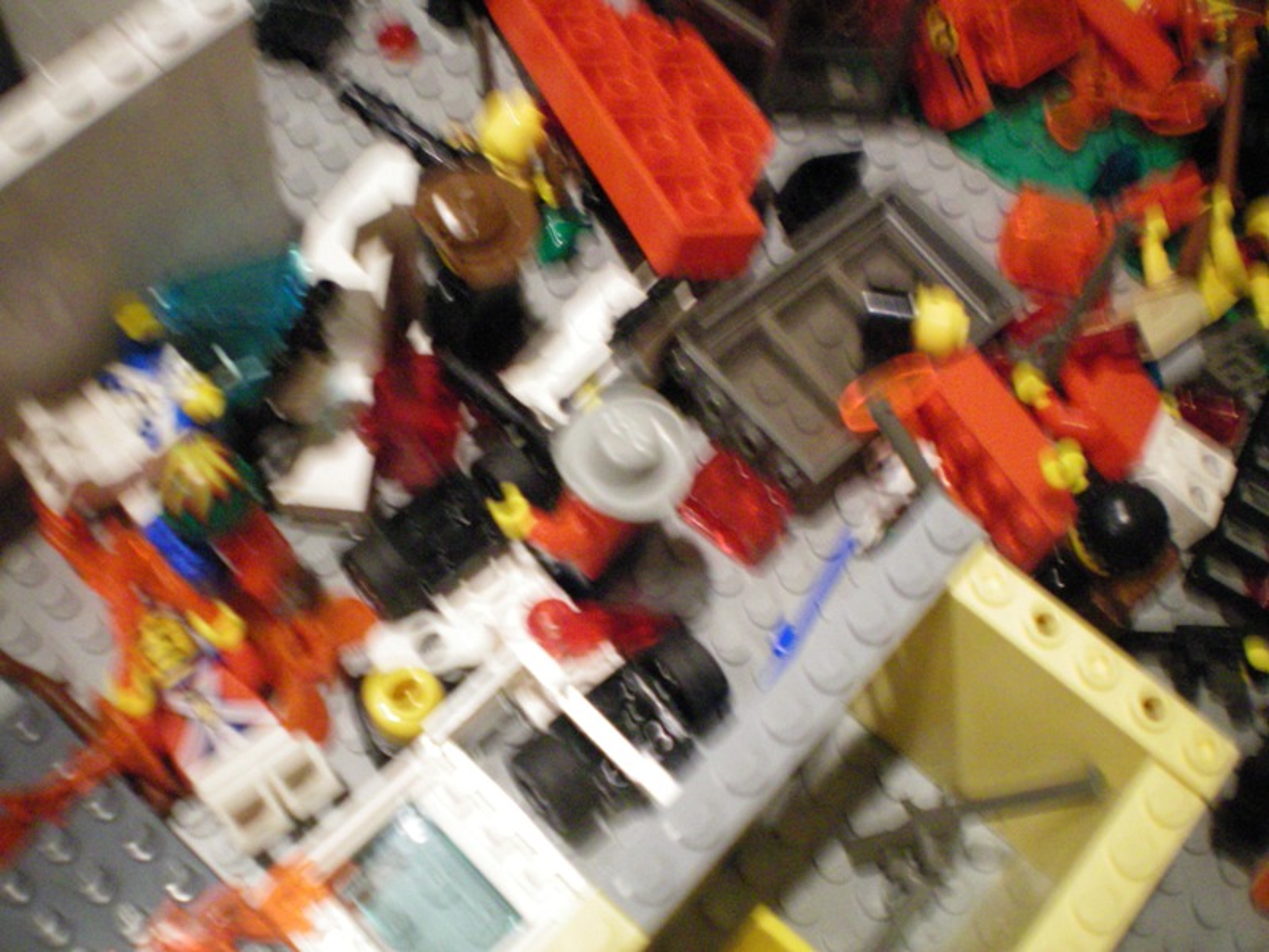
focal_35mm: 38
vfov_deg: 37.7
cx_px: 634
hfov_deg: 49.0
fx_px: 1393
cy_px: 476
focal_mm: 6.3
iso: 400
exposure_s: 1/15
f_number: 3.1
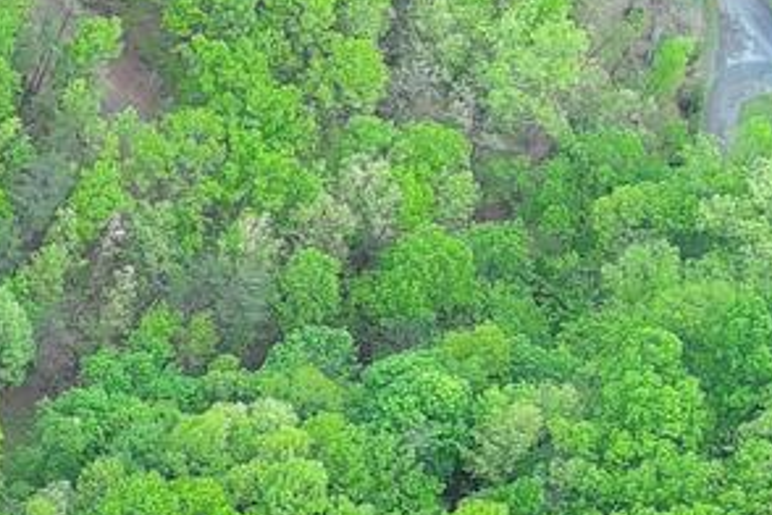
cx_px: -1205
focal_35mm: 202
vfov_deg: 6.5
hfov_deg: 9.0
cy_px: 1213
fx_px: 4331
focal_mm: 10.57
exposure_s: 1/191
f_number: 2.8
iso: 100
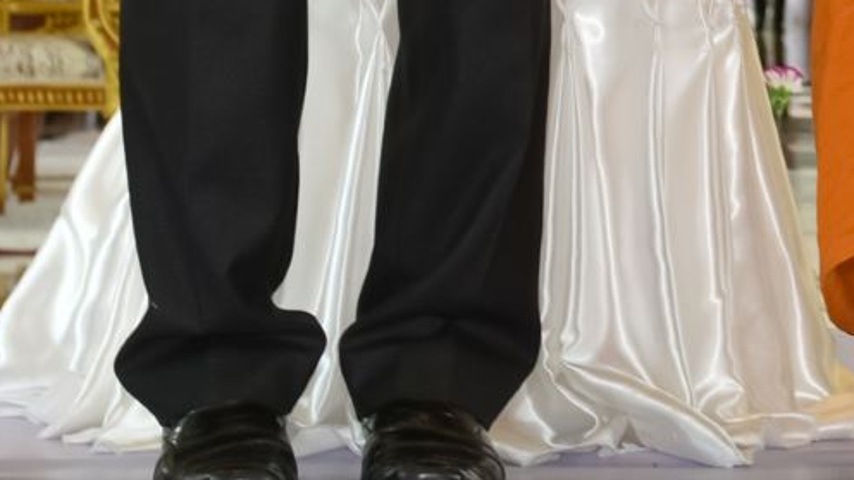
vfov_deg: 5.6
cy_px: -962
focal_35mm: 203
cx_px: 1195
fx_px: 4597
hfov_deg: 10.3
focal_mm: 32
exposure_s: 1/100
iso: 250
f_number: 5.6
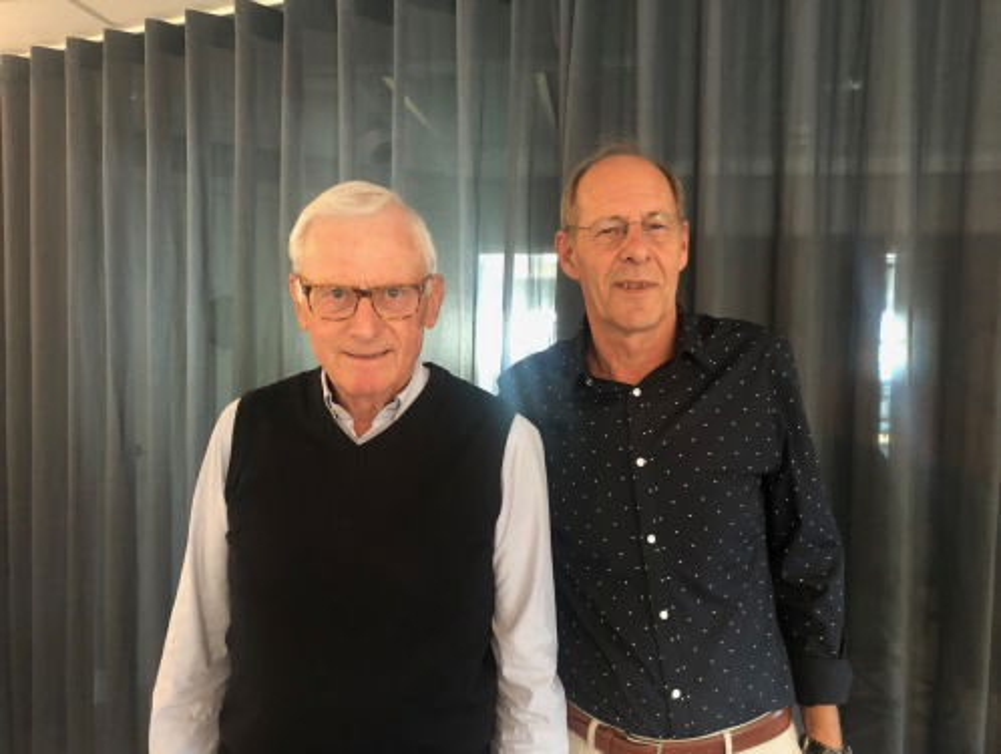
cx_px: 500
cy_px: 377
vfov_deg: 49.9
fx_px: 811
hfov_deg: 63.4
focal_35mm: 28
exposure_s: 1/6
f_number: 1.8
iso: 100
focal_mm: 3.99
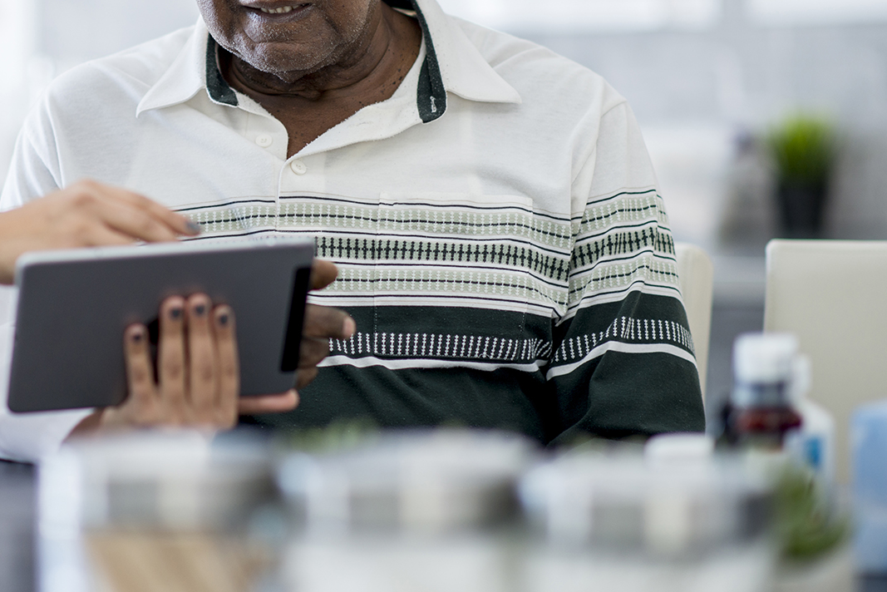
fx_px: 3771
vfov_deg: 9.0
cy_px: 110
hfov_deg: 13.4
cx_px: 191
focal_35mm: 153
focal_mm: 85
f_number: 1.8
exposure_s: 1/250
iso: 125
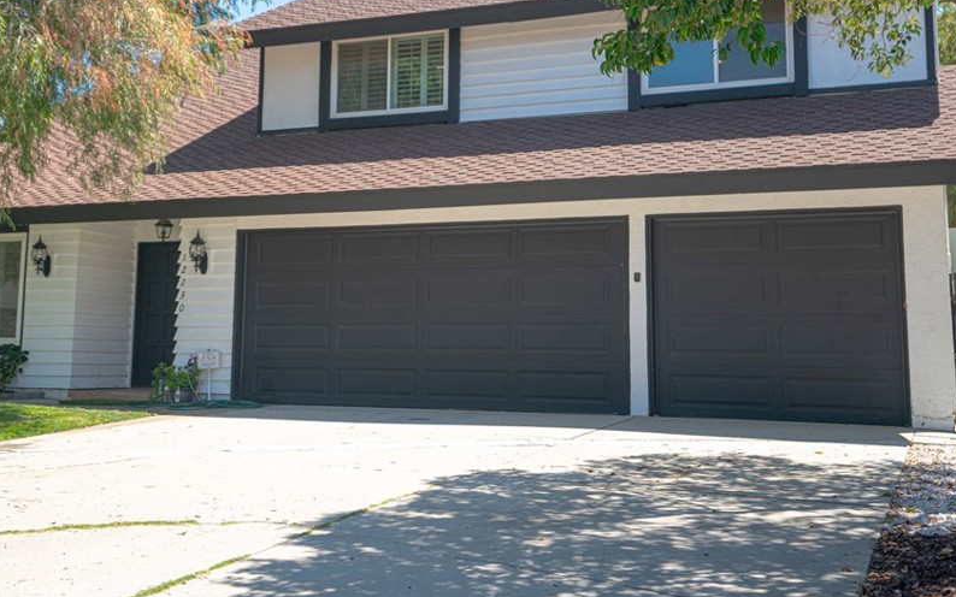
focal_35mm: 46
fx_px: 1198
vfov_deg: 27.8
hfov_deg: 43.4
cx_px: 401
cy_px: 201
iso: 100
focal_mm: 35
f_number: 4.5
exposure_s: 1/250
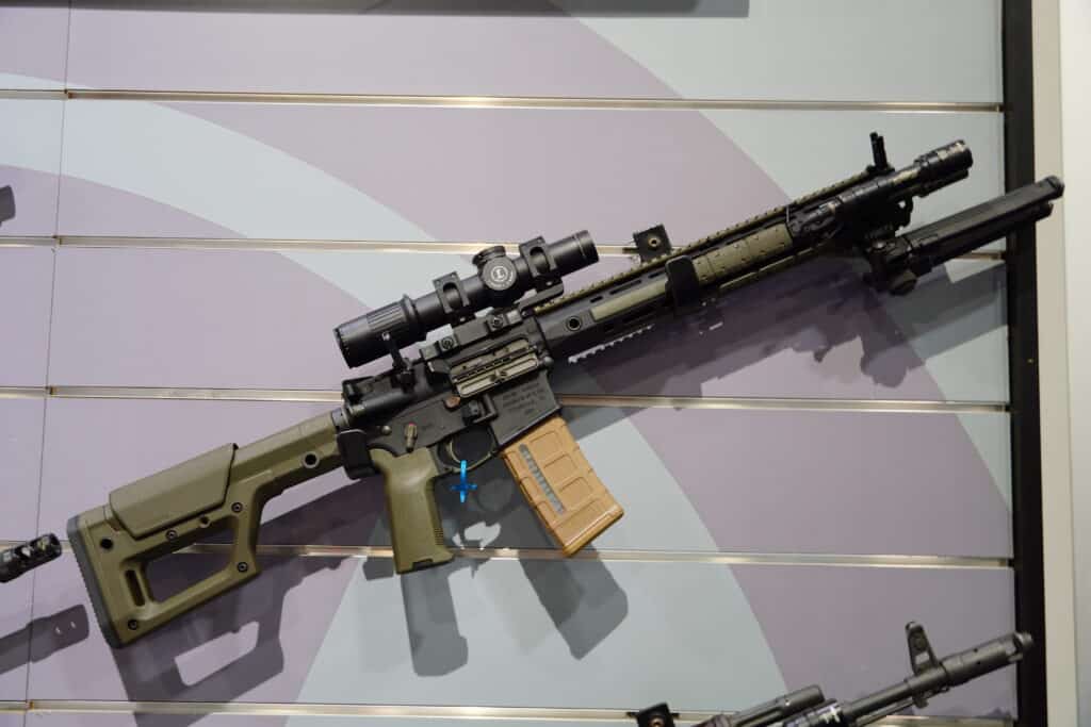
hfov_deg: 45.0
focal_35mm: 44
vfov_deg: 30.9
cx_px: 546
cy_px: 364
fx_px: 1318
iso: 100
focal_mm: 29
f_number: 4.5
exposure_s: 1/5
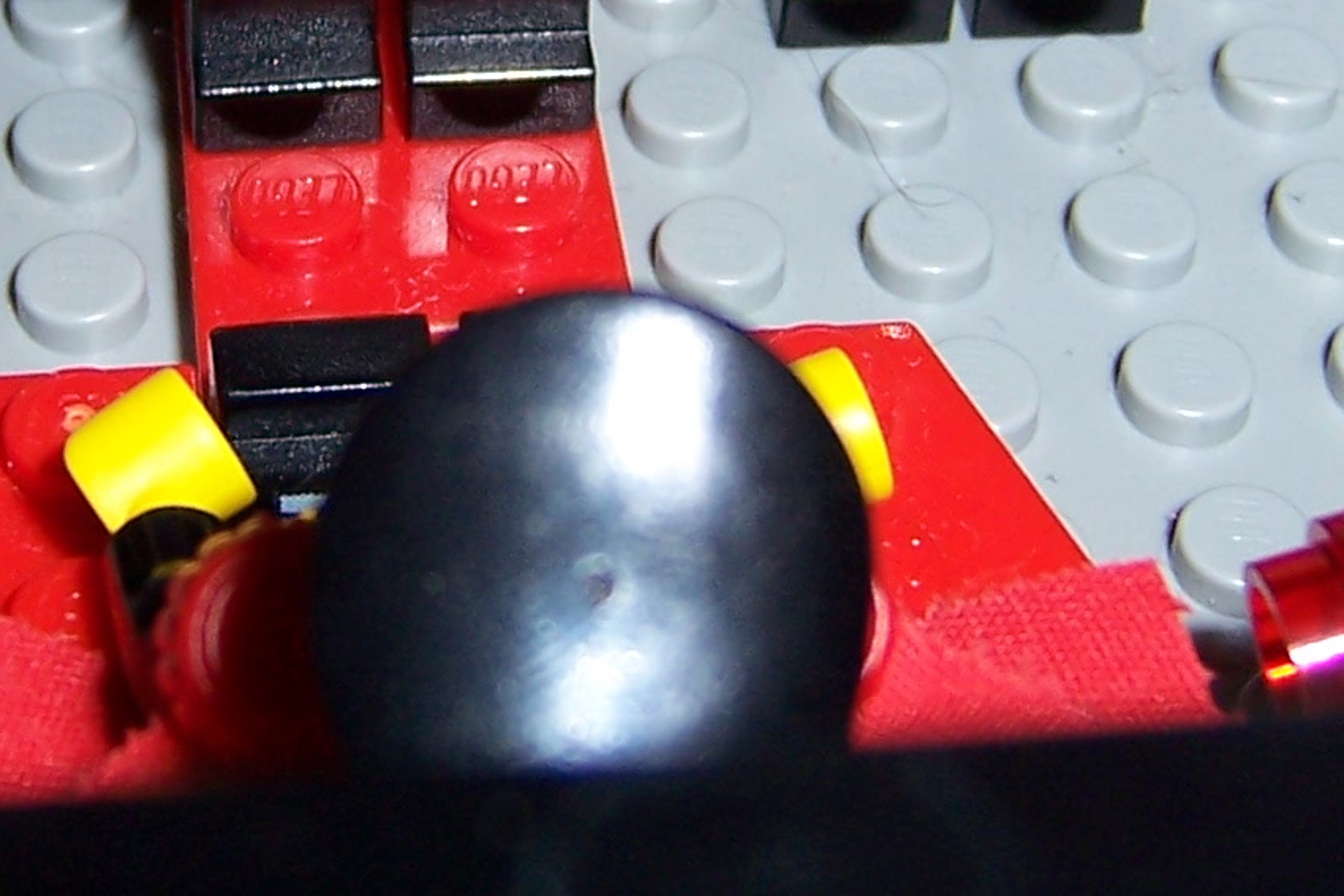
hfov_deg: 21.7
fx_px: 3472
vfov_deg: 14.5
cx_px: 324
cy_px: 62
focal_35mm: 93
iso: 80
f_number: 2.8
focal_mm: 5.5
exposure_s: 1/60
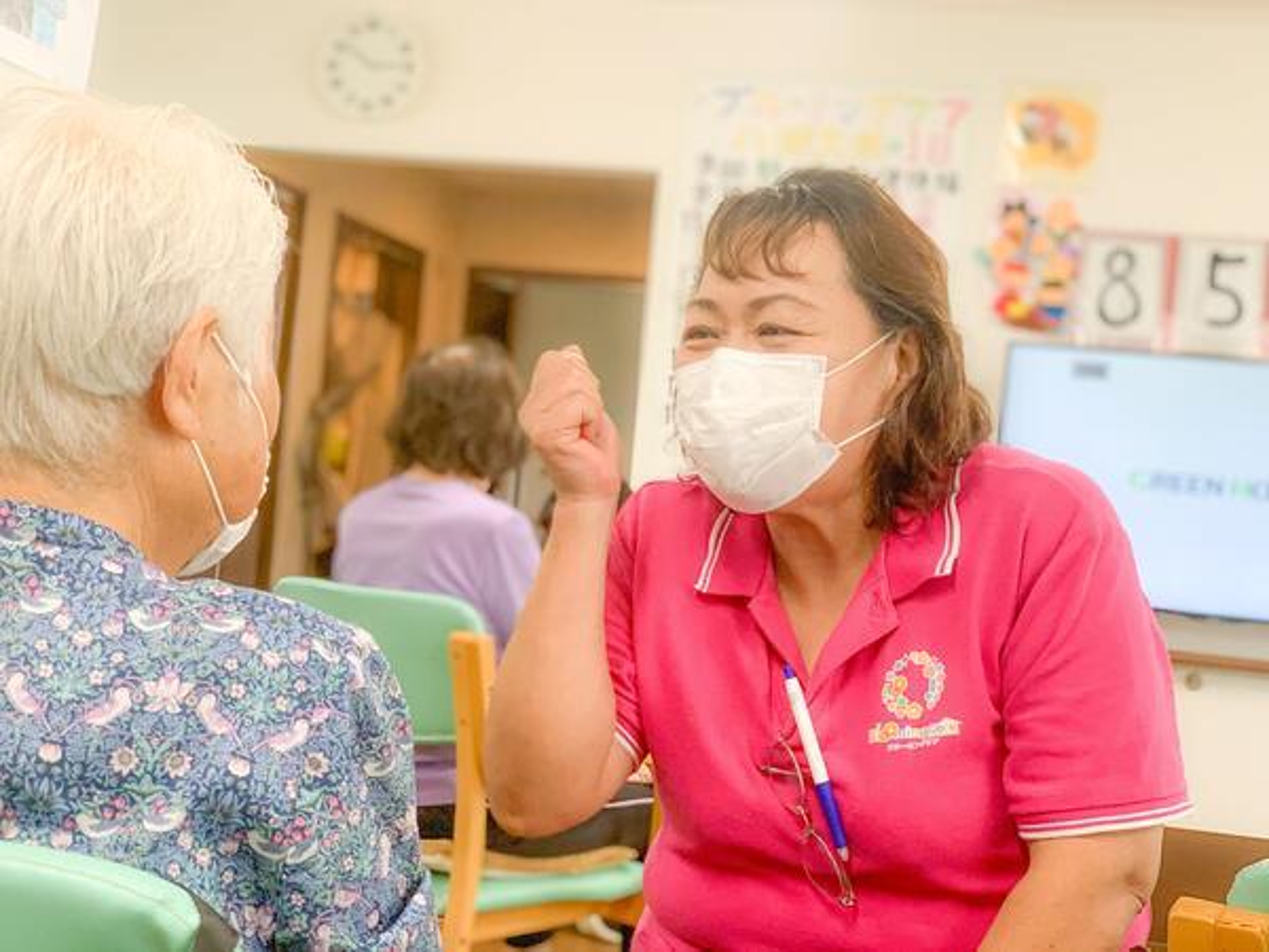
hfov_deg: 36.8
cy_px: 476
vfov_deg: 28.0
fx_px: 1906
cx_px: 634
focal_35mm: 52
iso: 125
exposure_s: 1/80
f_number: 2.4
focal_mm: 6
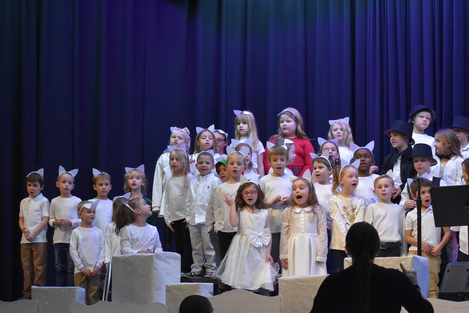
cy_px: 156
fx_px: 1368
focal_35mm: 105
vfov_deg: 13.0
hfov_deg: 19.5
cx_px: 234
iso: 3200
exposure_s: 1/200
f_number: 4.5
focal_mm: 70
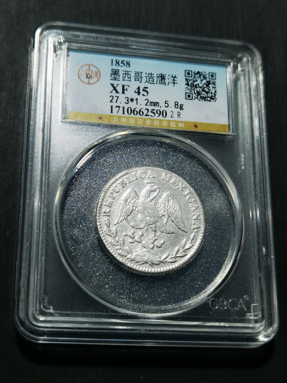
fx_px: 652
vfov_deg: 32.7
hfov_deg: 24.8
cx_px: 144
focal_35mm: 59
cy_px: 192
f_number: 1.9
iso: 80
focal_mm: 6.67
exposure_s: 1/100
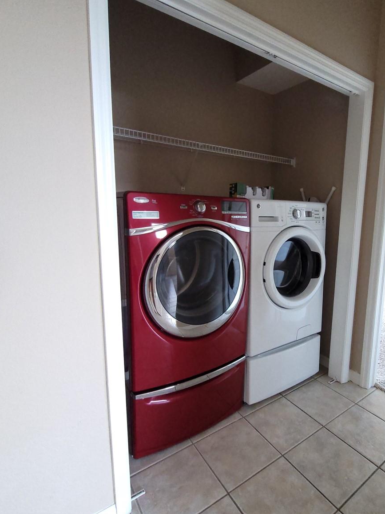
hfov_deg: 70.1
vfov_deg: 87.7
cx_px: 246
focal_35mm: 18
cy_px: 252
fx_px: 267
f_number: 2.2
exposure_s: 1/45
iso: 320
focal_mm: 1.74
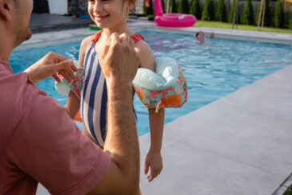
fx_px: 365
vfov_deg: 29.6
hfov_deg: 42.7
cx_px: 86
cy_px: 59
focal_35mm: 45
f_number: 4.5
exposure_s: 1/400
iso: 80
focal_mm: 30
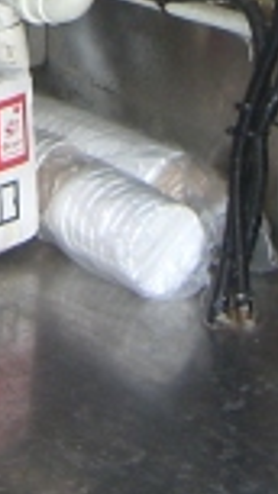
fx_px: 2268
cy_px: -268
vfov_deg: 11.8
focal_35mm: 173
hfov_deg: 7.0
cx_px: 78
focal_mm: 6.2
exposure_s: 1/60
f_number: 2.7
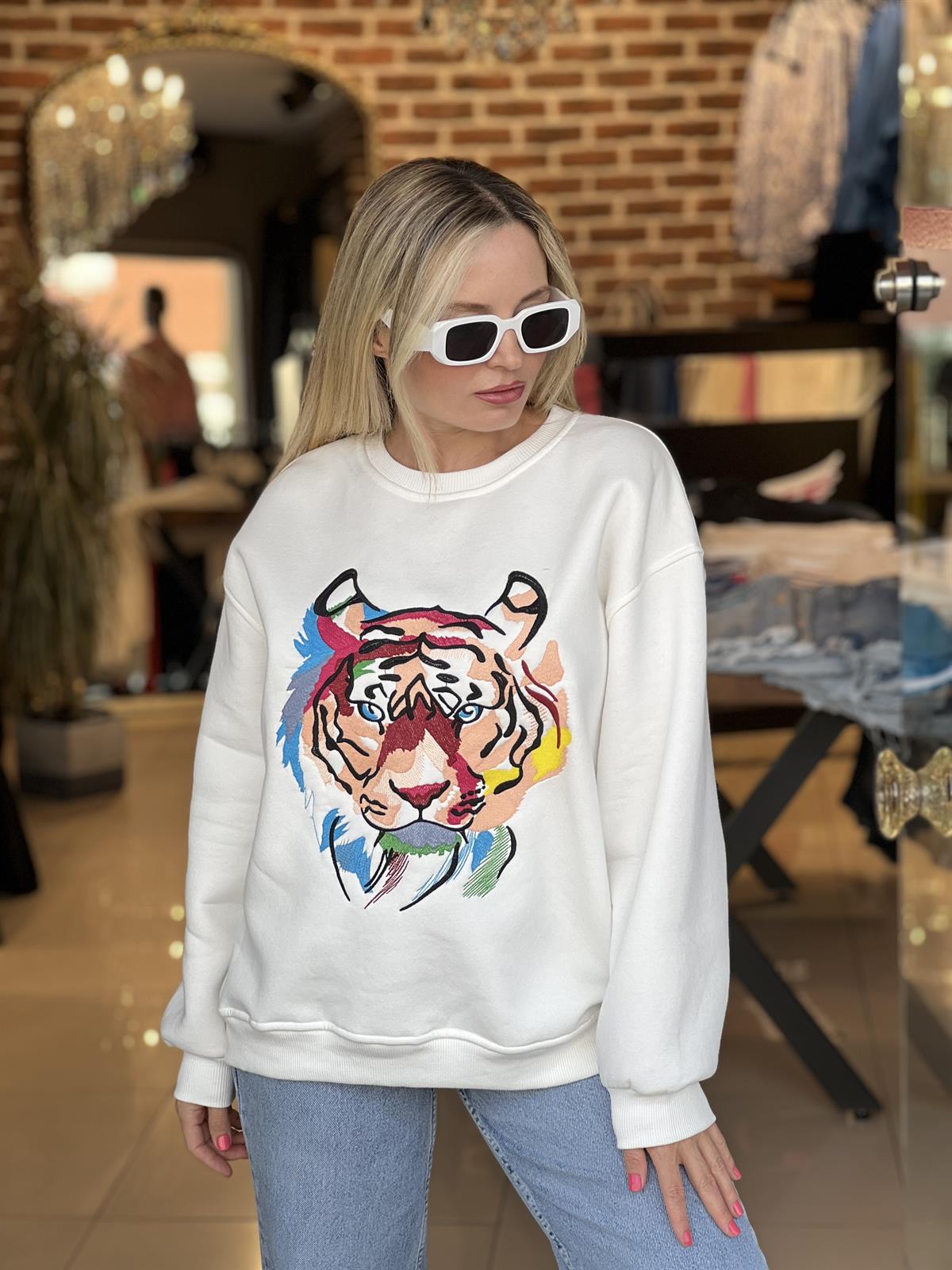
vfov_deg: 25.3
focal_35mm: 77
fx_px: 2824
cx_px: 476
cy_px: 635
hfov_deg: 19.1
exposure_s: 1/100
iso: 25
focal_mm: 9
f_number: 2.8
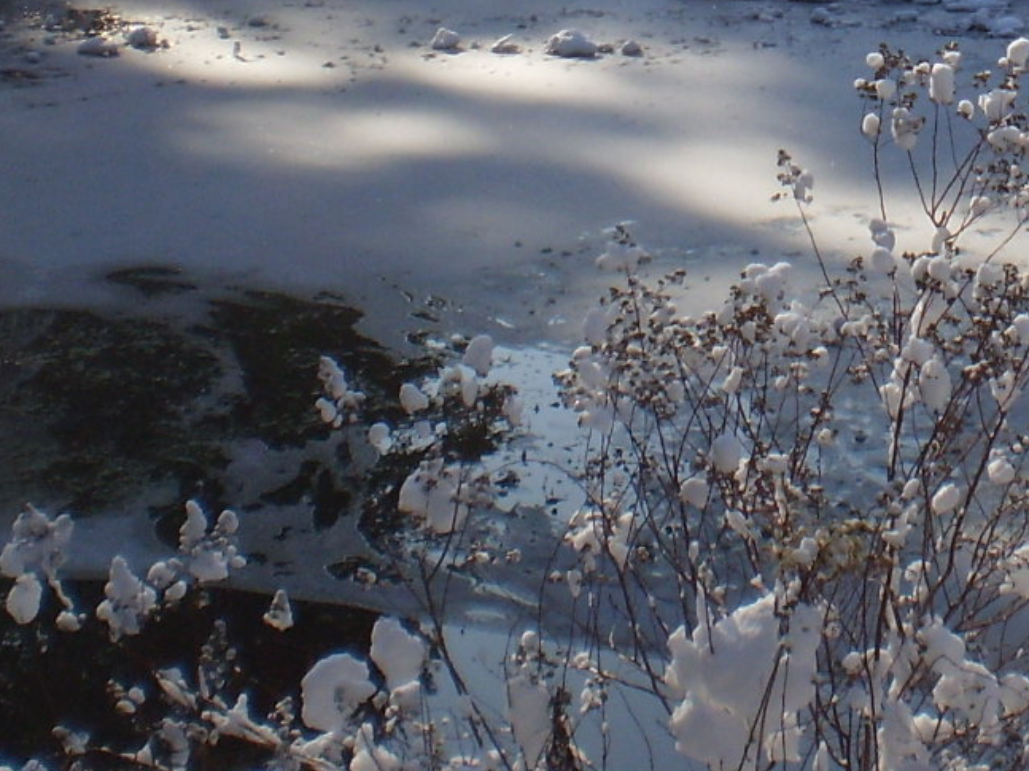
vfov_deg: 12.5
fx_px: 3388
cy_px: -273
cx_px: 1059
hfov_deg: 16.8
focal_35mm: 114
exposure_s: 1/640
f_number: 4.6
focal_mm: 6.3
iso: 64
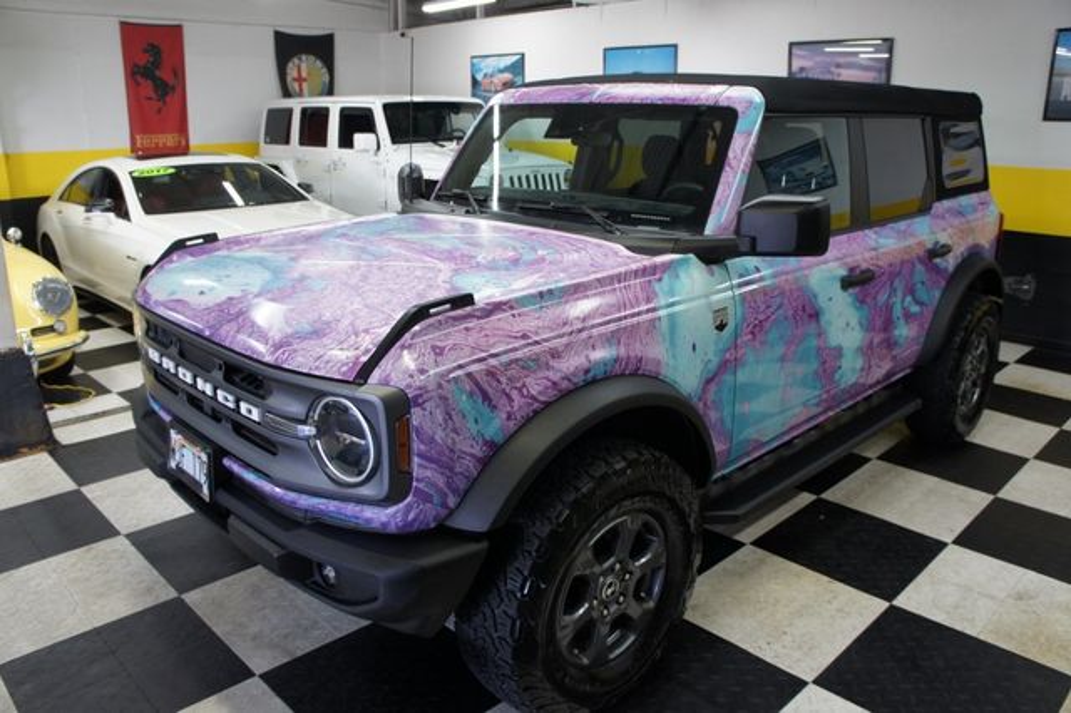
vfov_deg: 47.9
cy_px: 356
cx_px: 536
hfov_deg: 67.4
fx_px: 803
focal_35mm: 27
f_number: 3.5
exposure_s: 1/30
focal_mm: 18
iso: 200
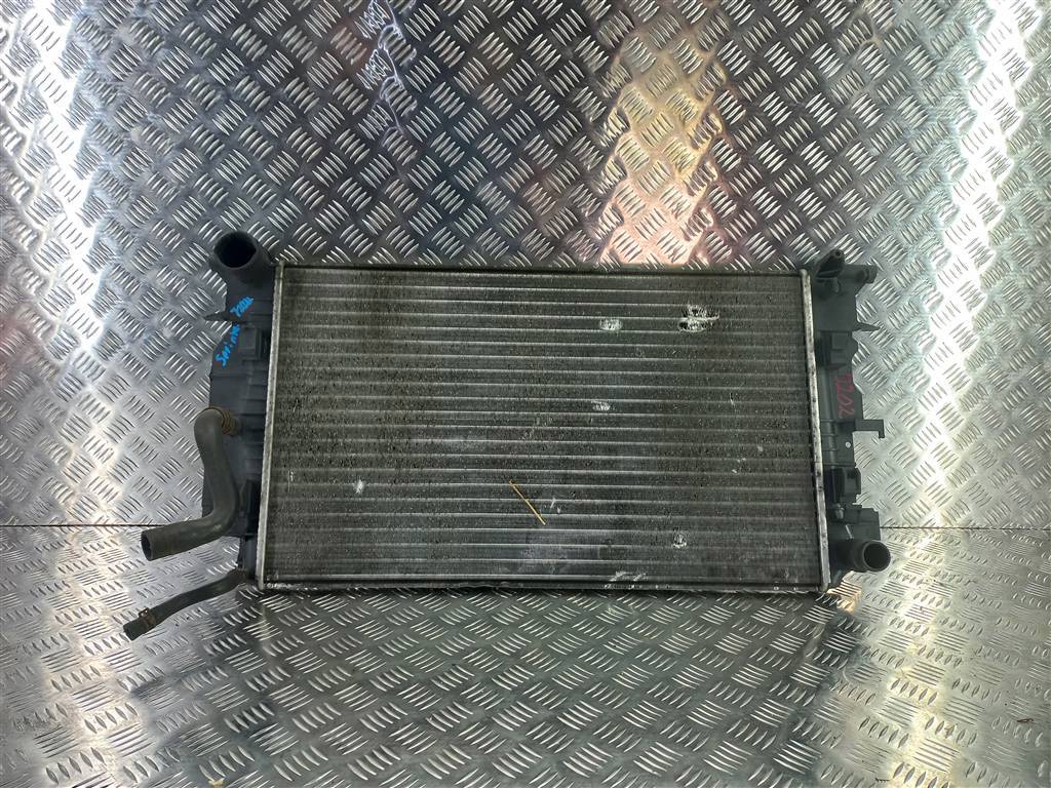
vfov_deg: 54.9
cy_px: 394
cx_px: 526
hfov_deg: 69.4
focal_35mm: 25
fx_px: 759
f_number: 1.8
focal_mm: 4.6
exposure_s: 1/50
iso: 50
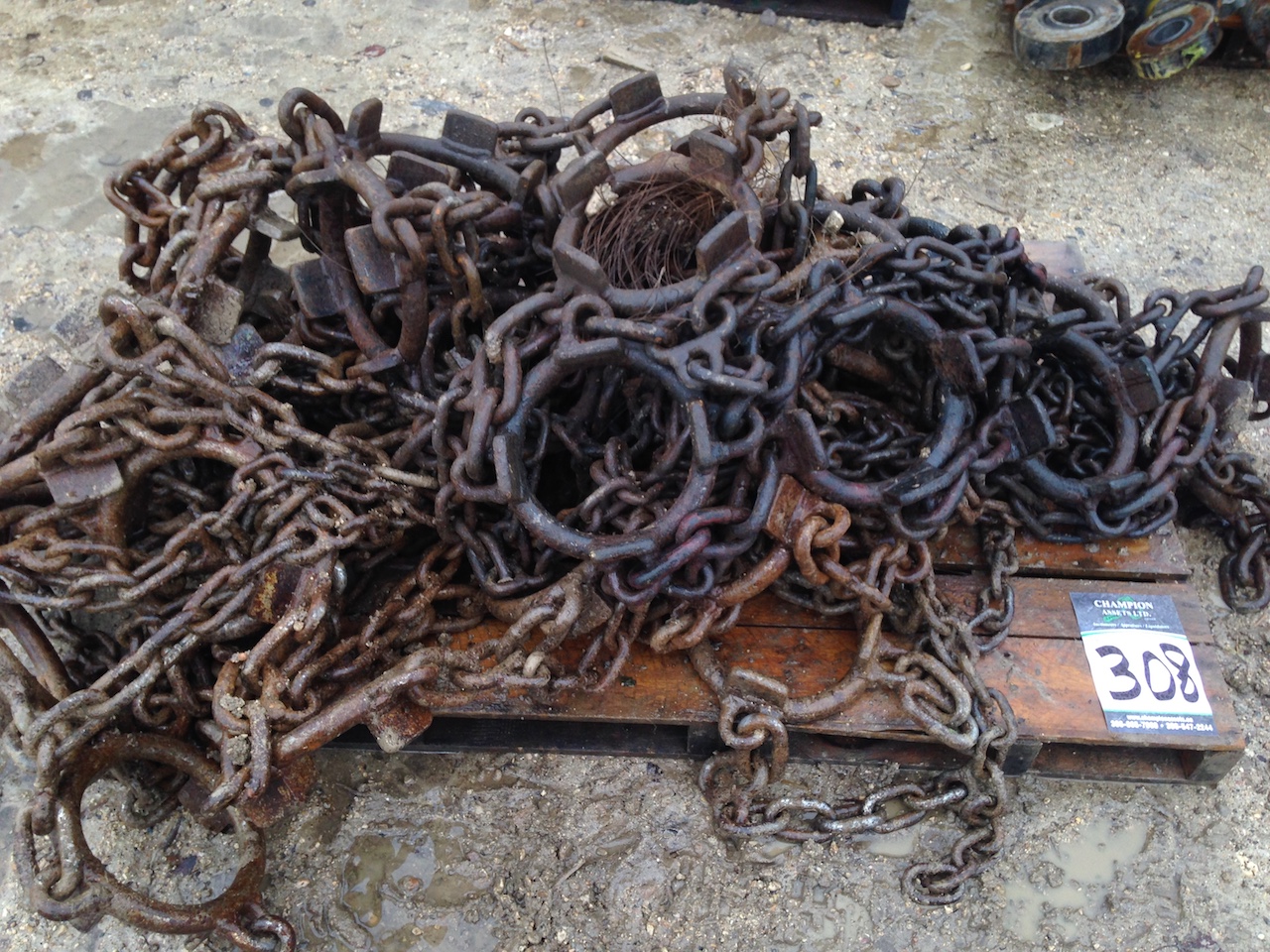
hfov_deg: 55.4
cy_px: 476
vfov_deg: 42.9
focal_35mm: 33
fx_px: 1211
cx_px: 635
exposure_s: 1/120
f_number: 2.4
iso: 64
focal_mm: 4.12
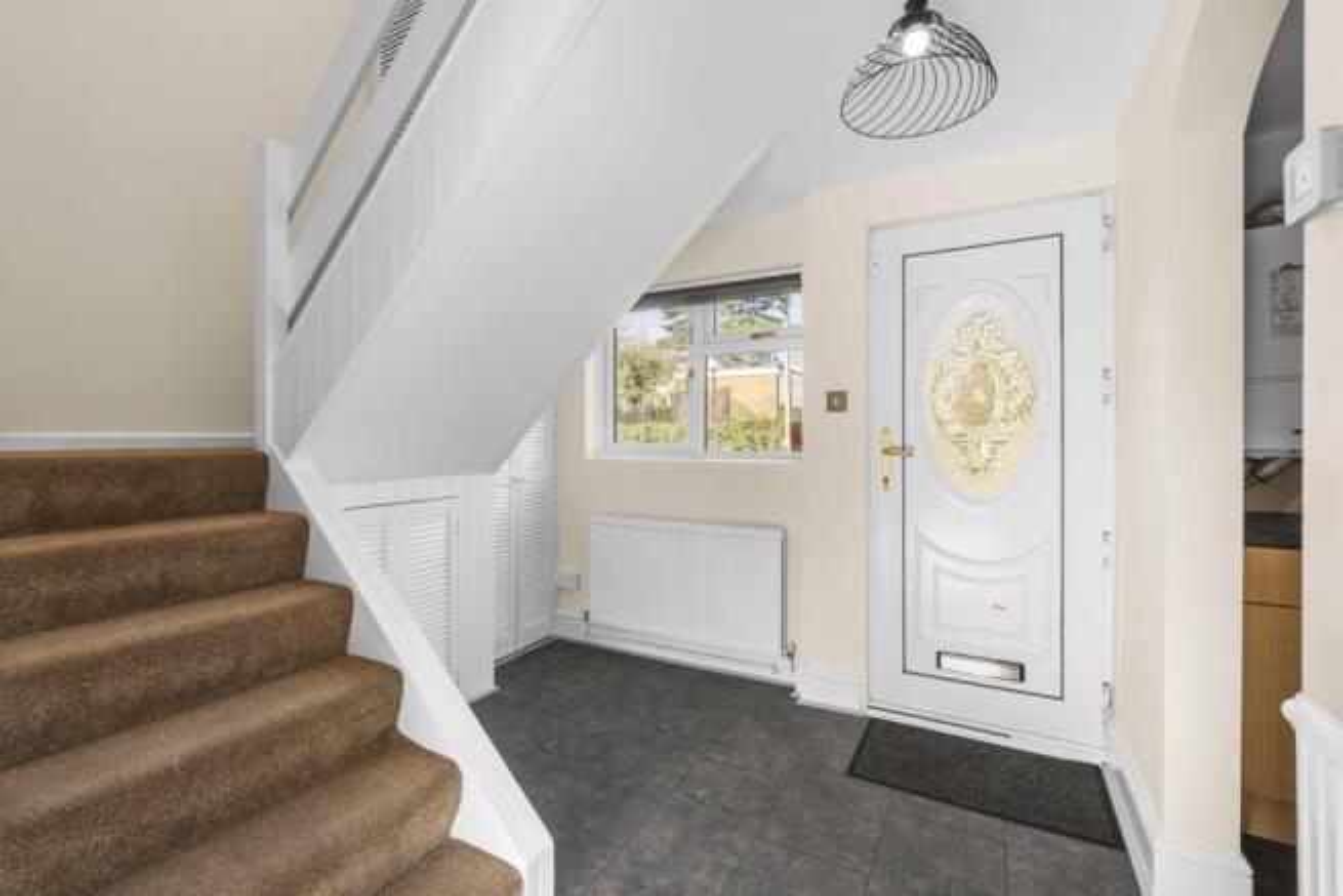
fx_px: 597
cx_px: 672
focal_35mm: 16
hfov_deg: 96.7
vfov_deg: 73.8
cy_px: 448
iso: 320
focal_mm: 16
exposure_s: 1/5
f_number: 8
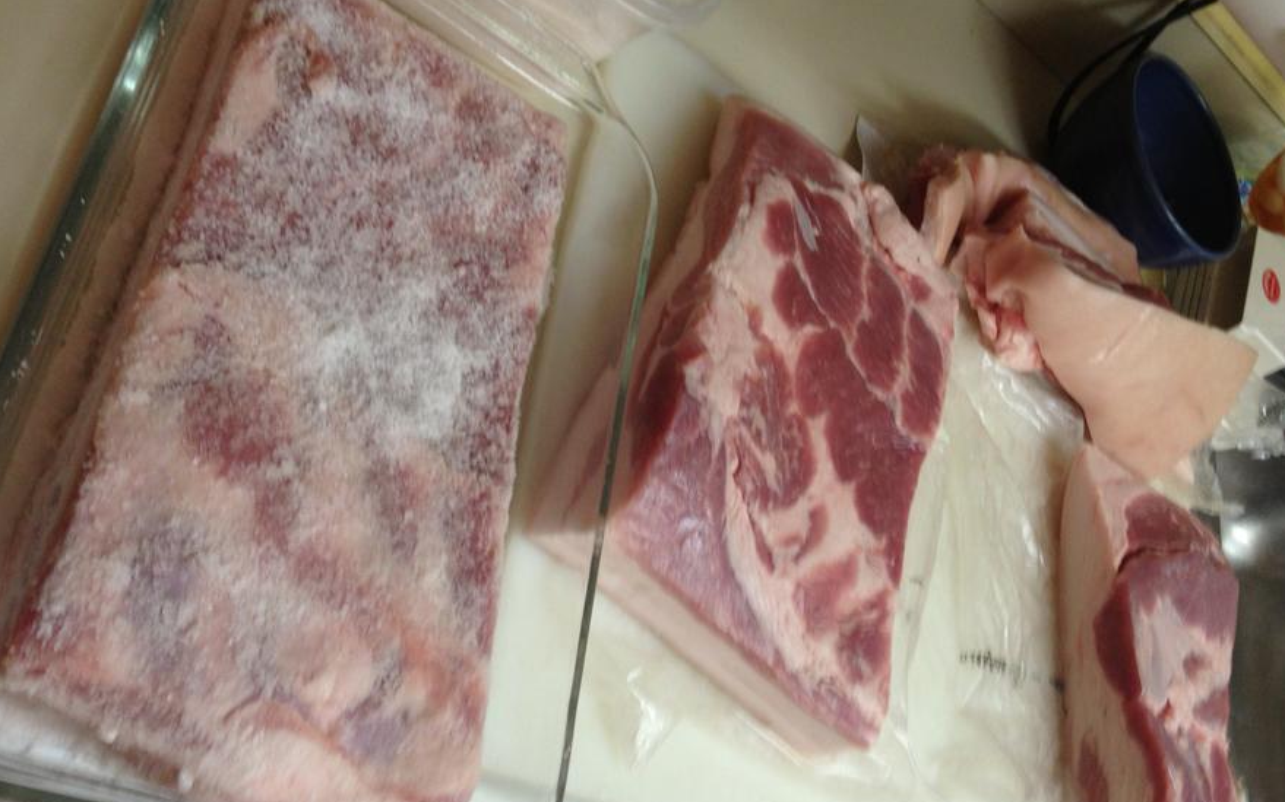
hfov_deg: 51.5
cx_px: 653
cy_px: 464
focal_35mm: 38
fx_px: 1331
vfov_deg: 33.5
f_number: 2.4
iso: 80
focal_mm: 4.28
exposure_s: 1/20
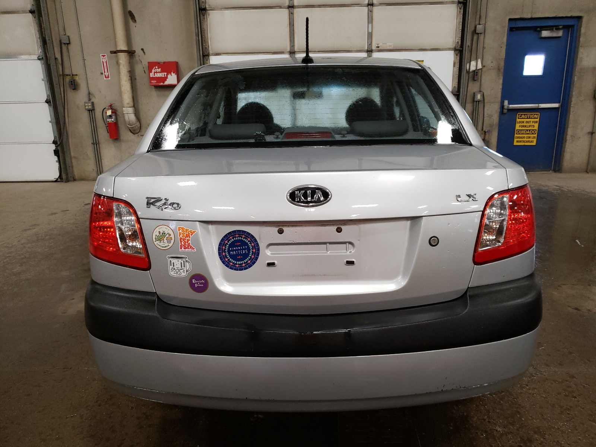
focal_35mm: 26
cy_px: 224
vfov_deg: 53.1
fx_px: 448
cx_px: 298
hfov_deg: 67.3
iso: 147
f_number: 1.5
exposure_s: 1/60.2
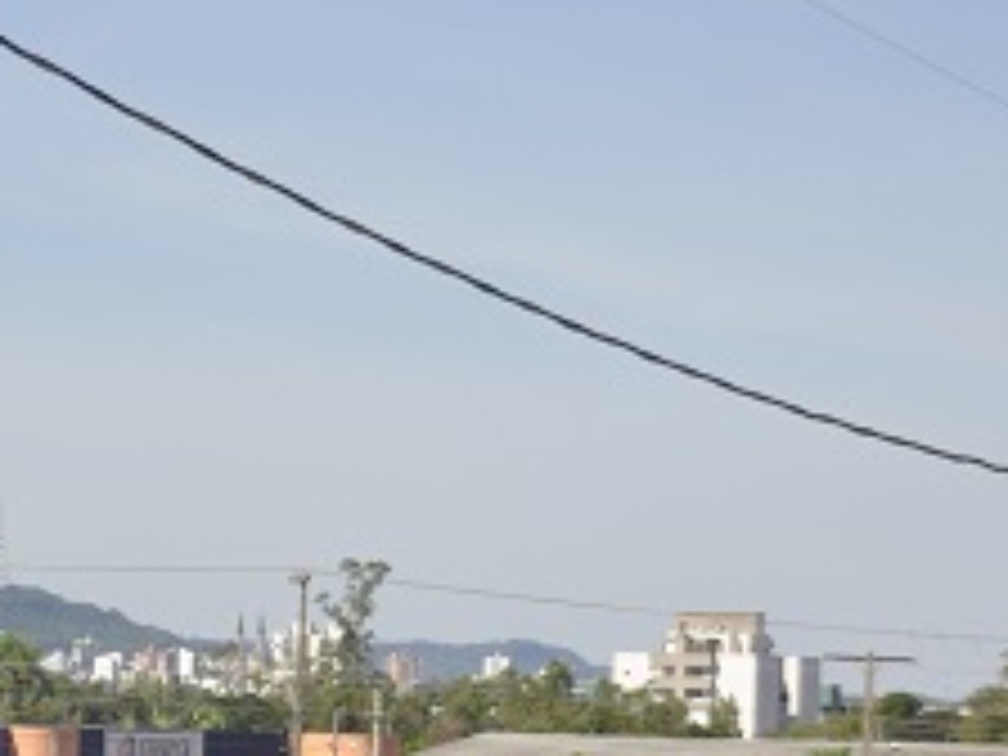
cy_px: 778
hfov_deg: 12.7
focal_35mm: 154
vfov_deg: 9.6
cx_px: 9
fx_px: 4484
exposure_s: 1/1000
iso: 200
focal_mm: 40
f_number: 4.5
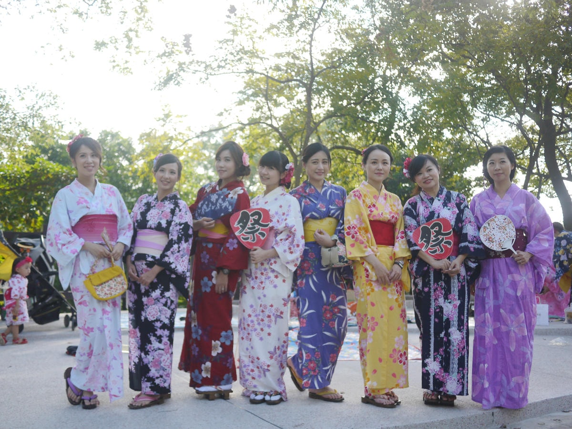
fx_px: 661
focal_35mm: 40
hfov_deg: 46.8
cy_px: 214
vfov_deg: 36.0
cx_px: 286
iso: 160
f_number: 2
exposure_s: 1/1000
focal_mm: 20
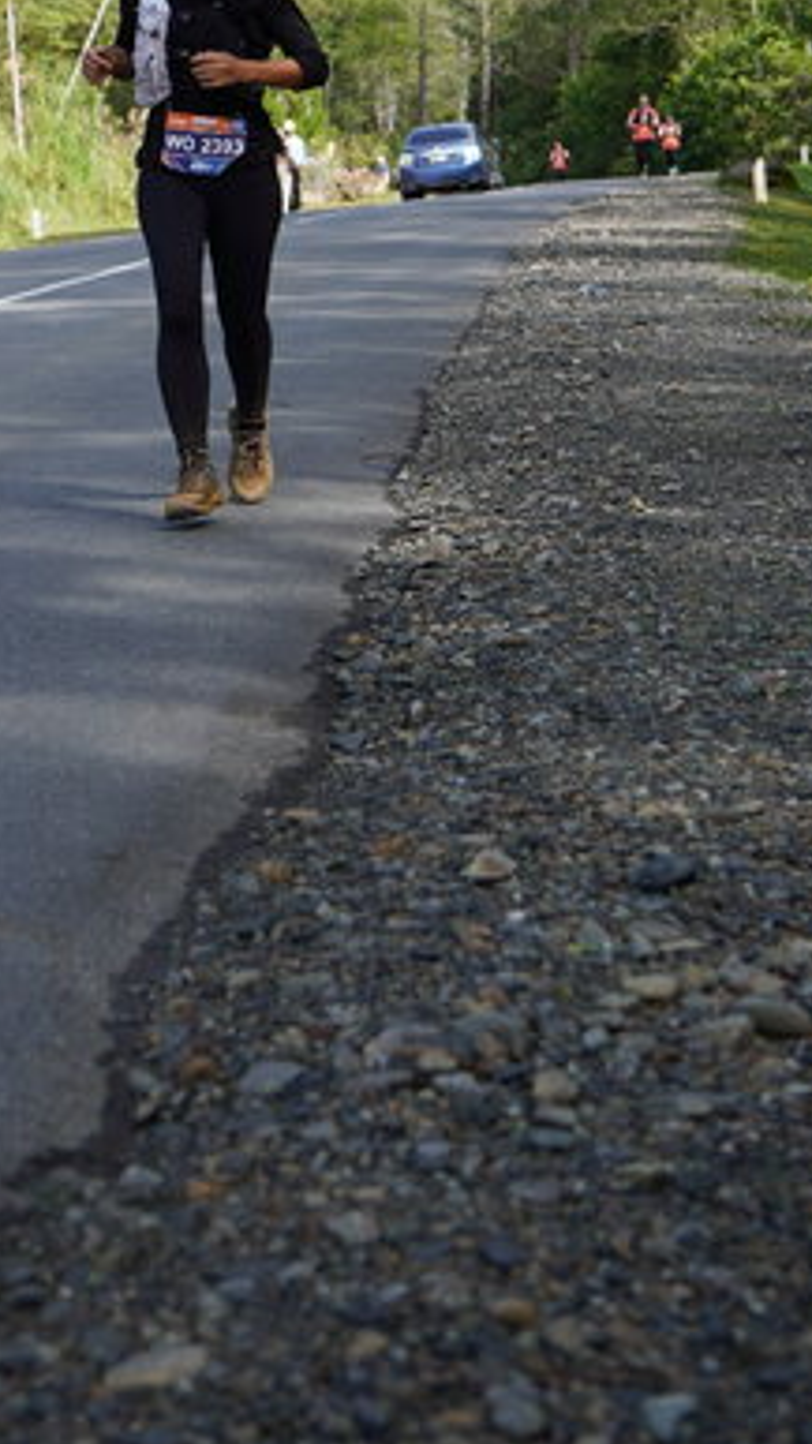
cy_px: 103
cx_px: 125
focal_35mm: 104
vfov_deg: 20.1
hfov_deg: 11.6
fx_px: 3983
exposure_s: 1/500
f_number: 2.8
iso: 100
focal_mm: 32
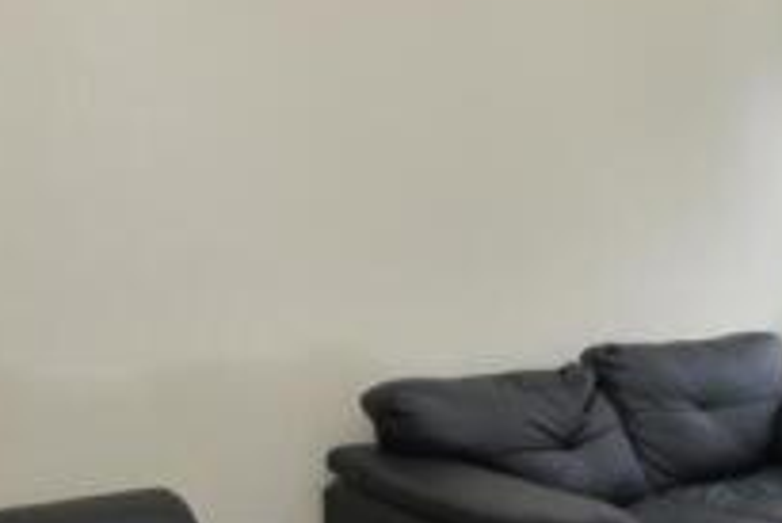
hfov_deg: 38.8
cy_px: 239
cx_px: 673
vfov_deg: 28.1
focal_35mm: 48
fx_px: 1043
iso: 125
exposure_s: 1/4
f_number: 8
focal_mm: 10
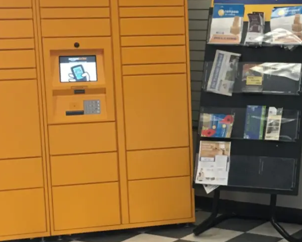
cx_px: 328
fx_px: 778
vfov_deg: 17.7
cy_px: 115
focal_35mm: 87
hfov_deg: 21.0
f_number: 2.2
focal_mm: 4.15
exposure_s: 1/30
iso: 40
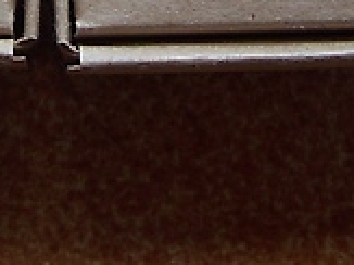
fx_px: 1431
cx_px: 43
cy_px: -146
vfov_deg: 10.2
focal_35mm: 140
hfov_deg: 14.0
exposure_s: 1/350
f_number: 2.8
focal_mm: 6.3
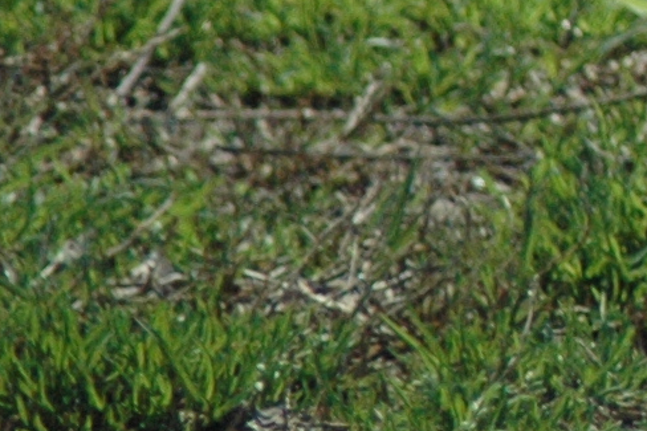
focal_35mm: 2772
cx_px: 1175
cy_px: -224
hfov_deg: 0.7
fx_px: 49799
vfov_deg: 0.5
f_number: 6.3
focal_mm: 300
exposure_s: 1/2500
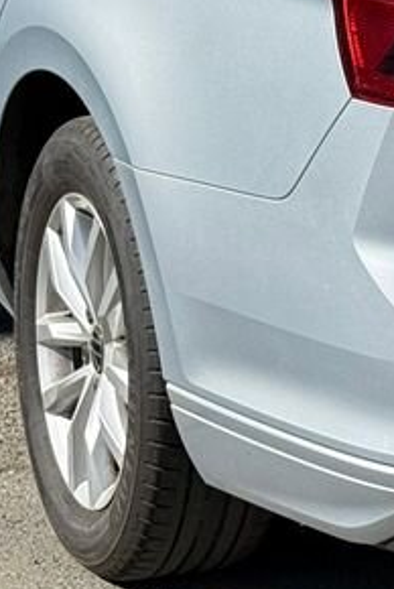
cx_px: 563
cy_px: 130
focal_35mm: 176
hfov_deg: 7.7
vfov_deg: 11.6
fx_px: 2882
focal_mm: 6.76
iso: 80
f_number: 1.78
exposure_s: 1/5587
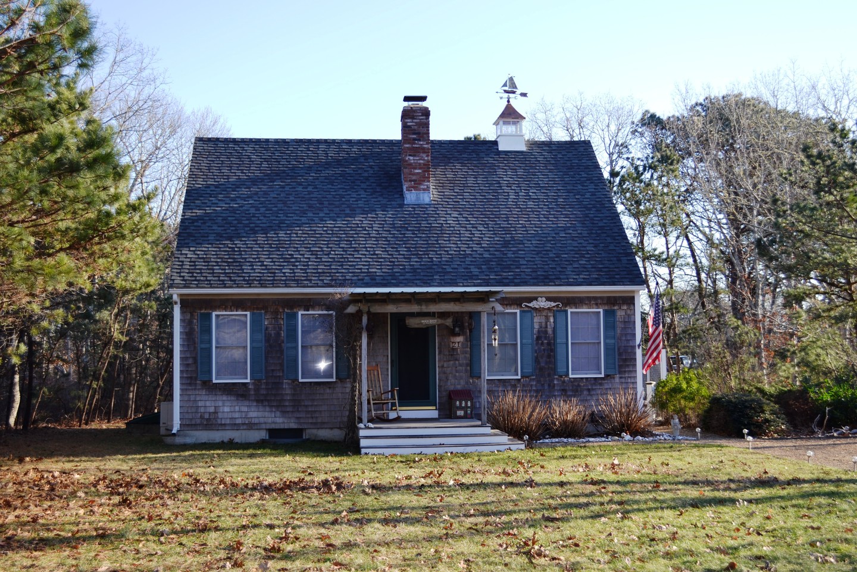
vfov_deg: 31.9
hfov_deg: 46.4
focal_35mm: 42
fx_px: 1000
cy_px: 286
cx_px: 428
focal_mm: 28
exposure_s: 1/160
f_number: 4.5
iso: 100
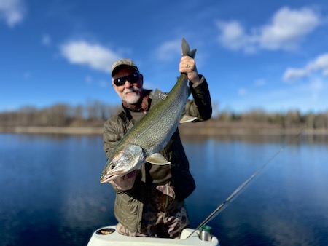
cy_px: 123
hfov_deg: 71.6
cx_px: 164
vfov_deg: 56.9
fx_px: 228
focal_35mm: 24
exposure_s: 1/3953
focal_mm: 6.76
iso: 80
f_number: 1.78
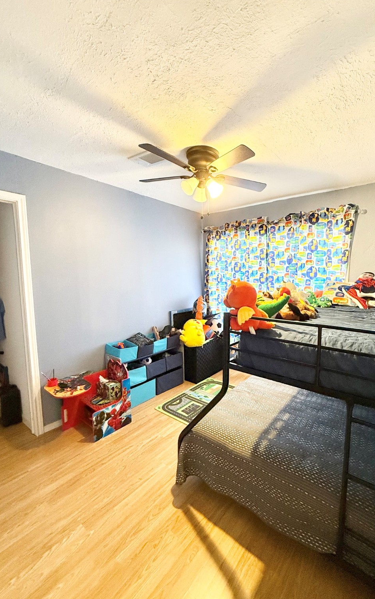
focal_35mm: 15
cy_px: 301
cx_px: 218
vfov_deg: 101.5
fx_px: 245
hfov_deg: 74.3
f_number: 2.2
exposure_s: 1/60
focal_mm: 2.22
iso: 400
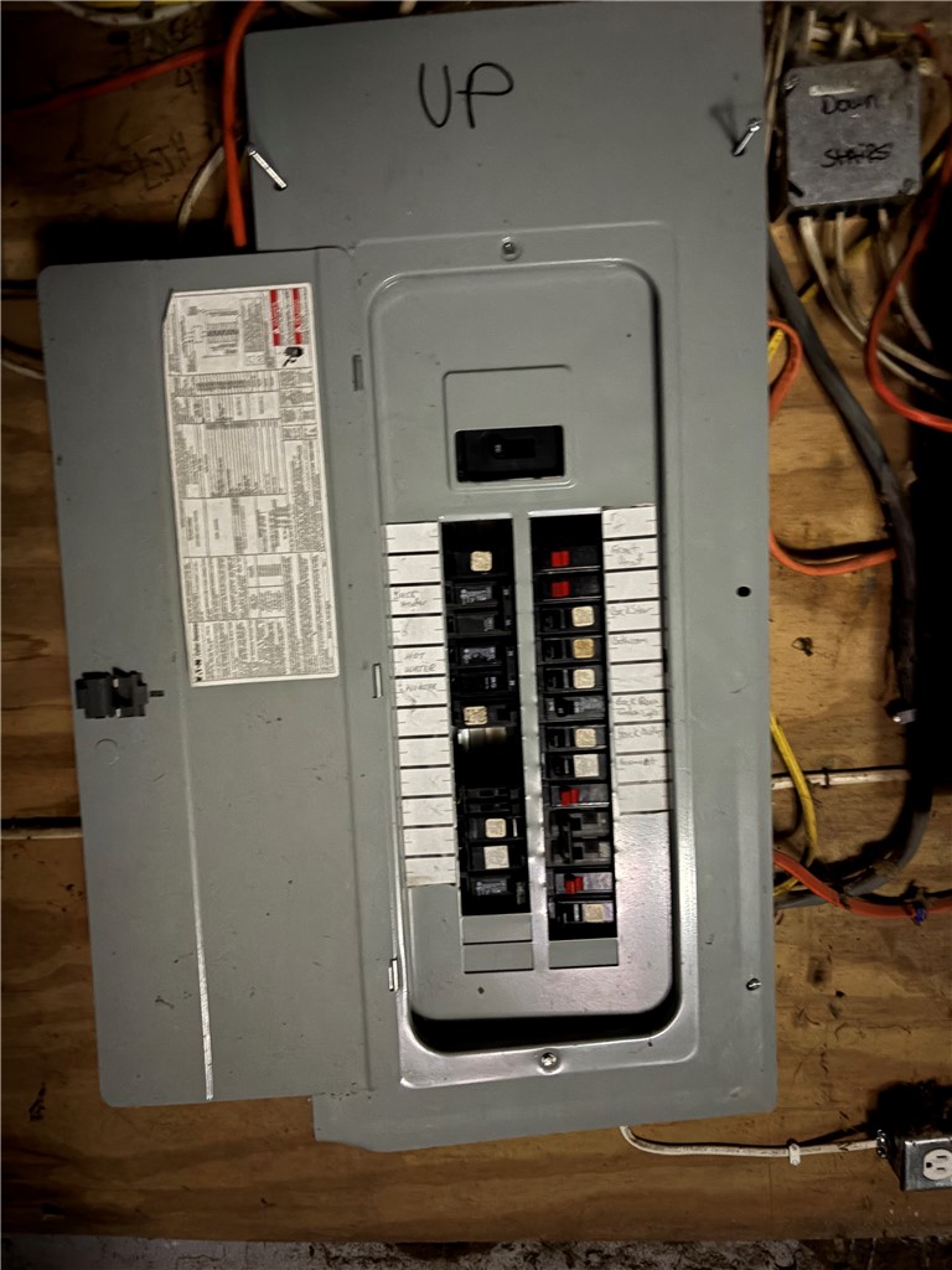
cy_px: 635
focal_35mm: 26
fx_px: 953
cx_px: 476
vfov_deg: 67.3
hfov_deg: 53.1
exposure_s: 1/2
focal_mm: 5.96
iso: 1250
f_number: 1.6
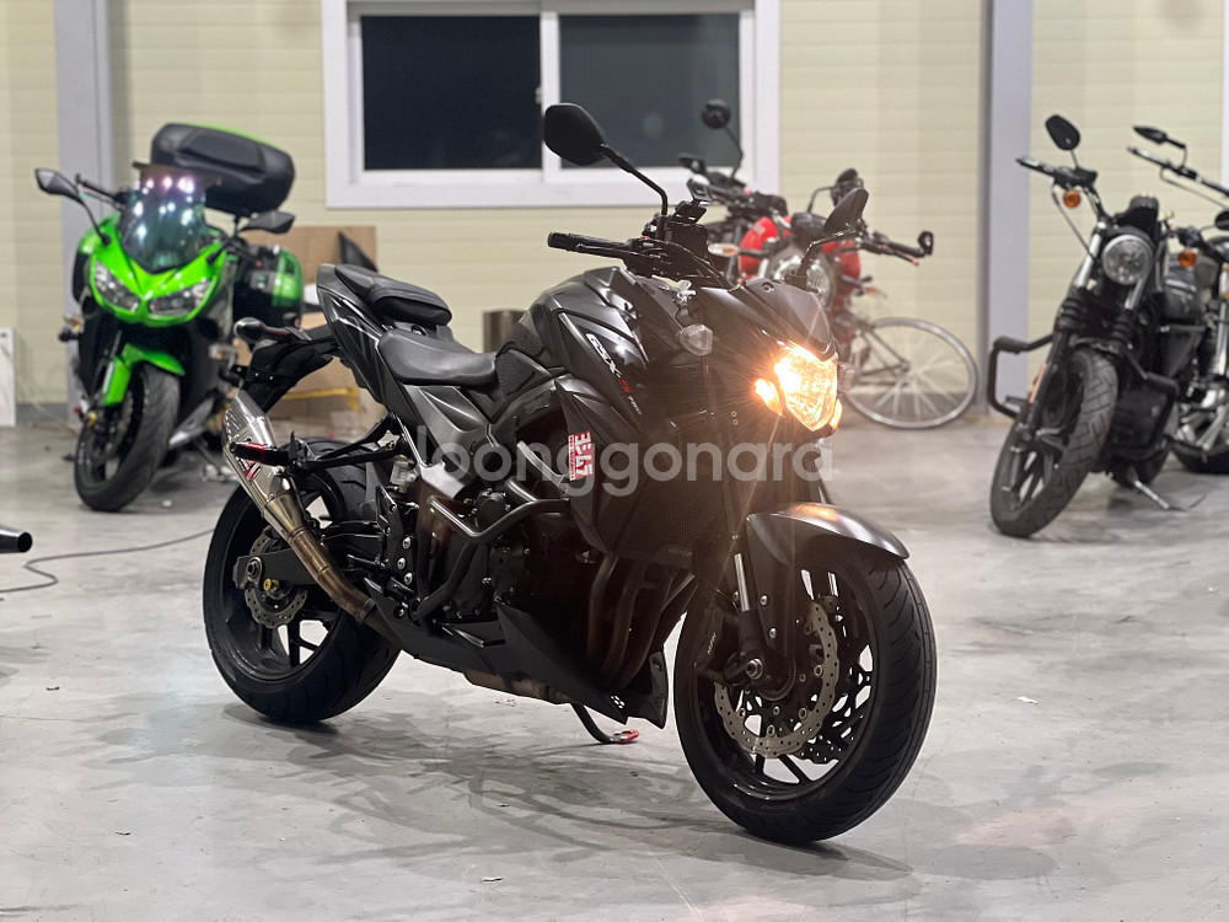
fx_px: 2734
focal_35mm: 77
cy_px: 461
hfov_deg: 25.3
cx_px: 614
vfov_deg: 19.1
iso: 320
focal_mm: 9
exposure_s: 1/40
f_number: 2.8
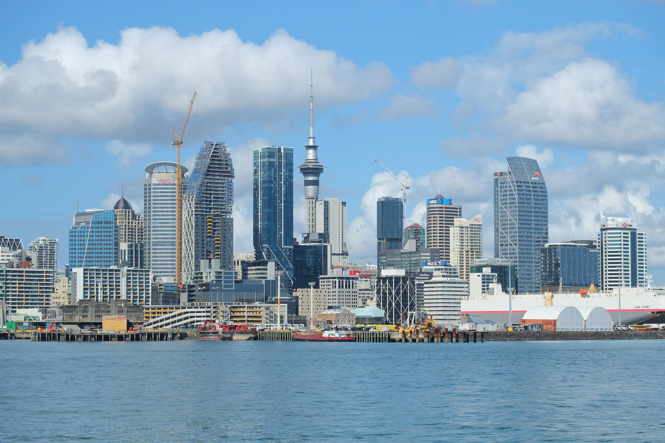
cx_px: 334
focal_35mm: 84
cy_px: 222
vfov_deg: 16.3
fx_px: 1551
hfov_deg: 24.2
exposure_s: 1/2700
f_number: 5.6
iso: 400
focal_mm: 55
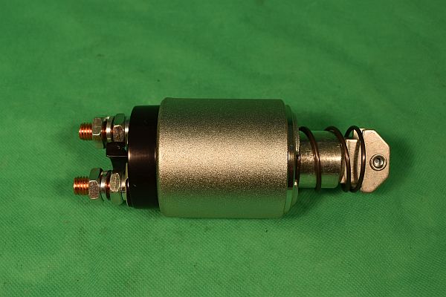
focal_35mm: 42
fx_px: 520
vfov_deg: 31.9
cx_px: 223
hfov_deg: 46.4
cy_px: 148
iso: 280
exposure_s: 1/250
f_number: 8
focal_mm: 28
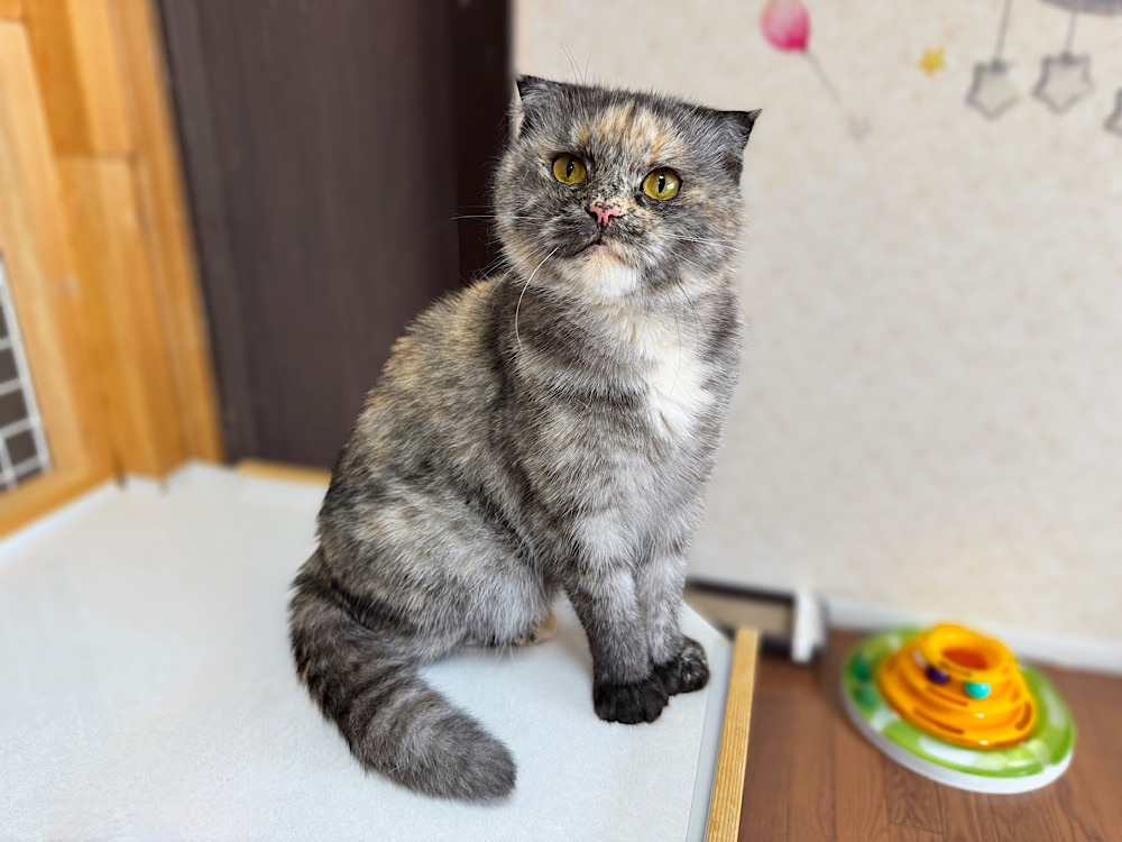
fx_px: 778
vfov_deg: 56.8
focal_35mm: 24
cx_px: 561
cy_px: 421
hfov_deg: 71.6
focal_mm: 6.76
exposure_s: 1/100
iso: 125
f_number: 1.78
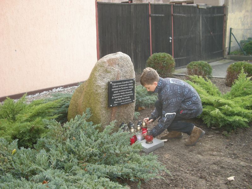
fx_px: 269
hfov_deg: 50.1
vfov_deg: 38.7
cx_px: 126
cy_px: 94
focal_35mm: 37
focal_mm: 7.9
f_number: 2.8
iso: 88
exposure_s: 1/72.3
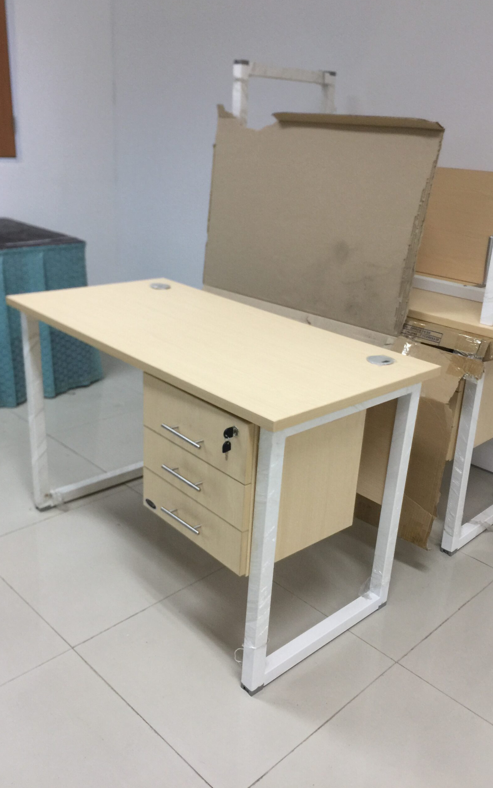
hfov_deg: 40.6
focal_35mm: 31
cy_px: 393
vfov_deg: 61.2
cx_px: 262
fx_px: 666
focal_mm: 4.15
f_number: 2.2
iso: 64
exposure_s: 1/33
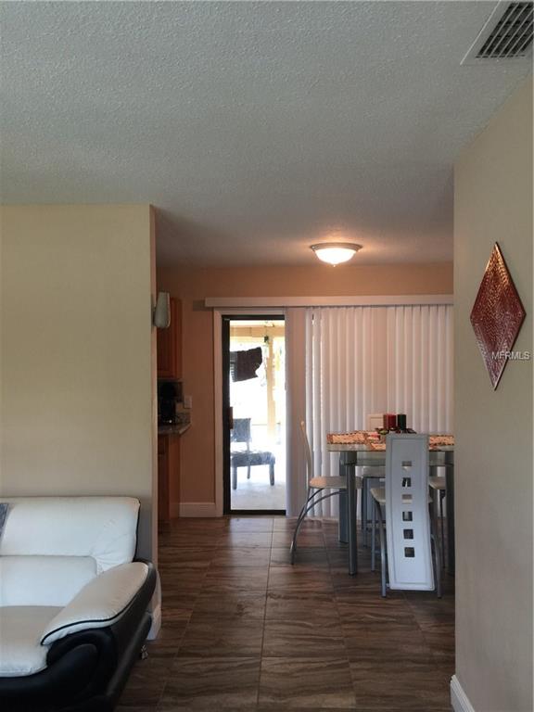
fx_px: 596
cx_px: 267
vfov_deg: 61.7
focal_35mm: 29
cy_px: 356
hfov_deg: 48.2
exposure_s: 1/15
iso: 64
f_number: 2.2
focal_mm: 4.15
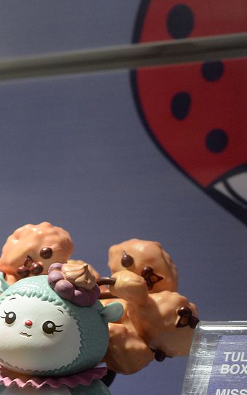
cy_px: 397
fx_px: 1195
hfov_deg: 11.8
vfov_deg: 18.3
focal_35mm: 111
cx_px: 48
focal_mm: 50
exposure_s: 1/160
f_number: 6.3
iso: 2000
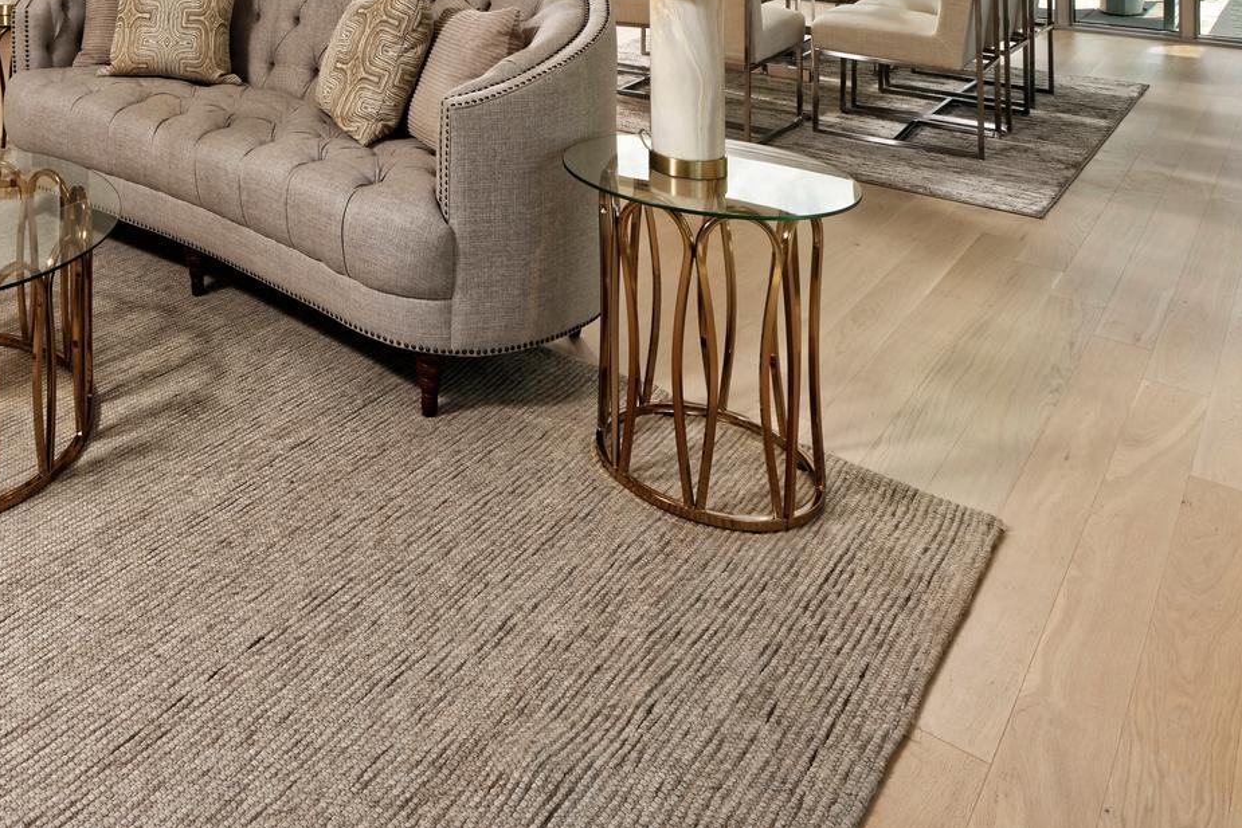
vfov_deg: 36.0
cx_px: 158
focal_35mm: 31
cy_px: -83
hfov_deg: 53.8
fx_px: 1070
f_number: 11
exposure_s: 1/80
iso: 320
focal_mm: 14
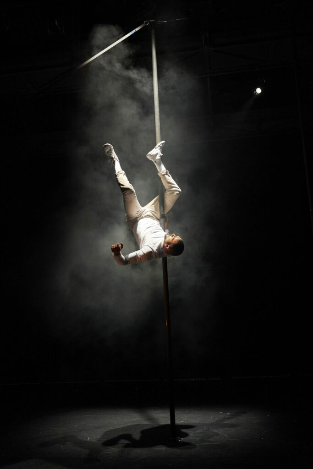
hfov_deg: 37.3
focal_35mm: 36
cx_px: 156
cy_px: 234
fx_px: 464
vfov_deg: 53.6
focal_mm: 35.6
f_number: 2.8
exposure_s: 1/400
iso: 3200
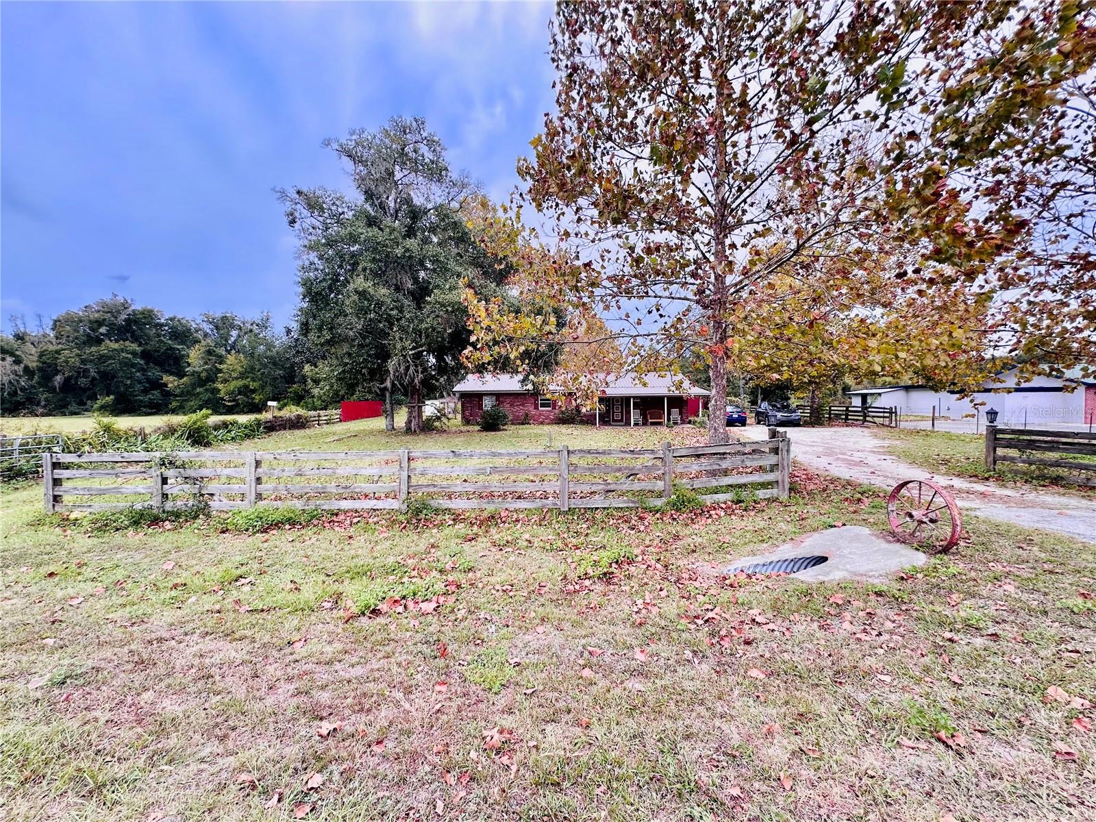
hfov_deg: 102.1
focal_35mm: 14
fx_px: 443
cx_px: 548
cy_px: 411
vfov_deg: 85.7
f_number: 2.2
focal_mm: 2.22
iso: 40
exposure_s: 1/189
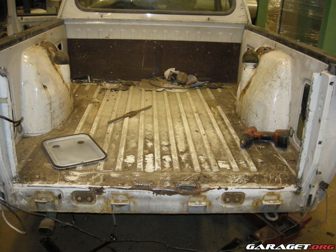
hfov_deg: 52.6
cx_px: 168
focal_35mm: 35
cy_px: 126
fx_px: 340
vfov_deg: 40.7
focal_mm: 5.7
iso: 400
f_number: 2.8
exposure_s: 1/38.8
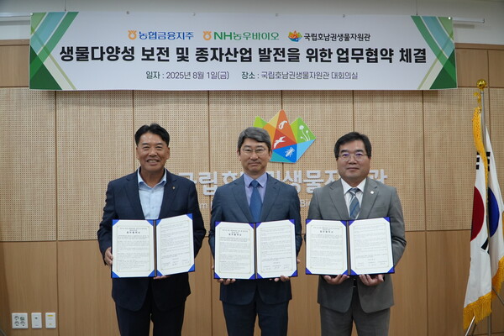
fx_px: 462
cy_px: 168
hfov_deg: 57.2
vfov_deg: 40.0
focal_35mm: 33
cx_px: 252
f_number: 4
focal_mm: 22
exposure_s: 1/160
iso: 1600
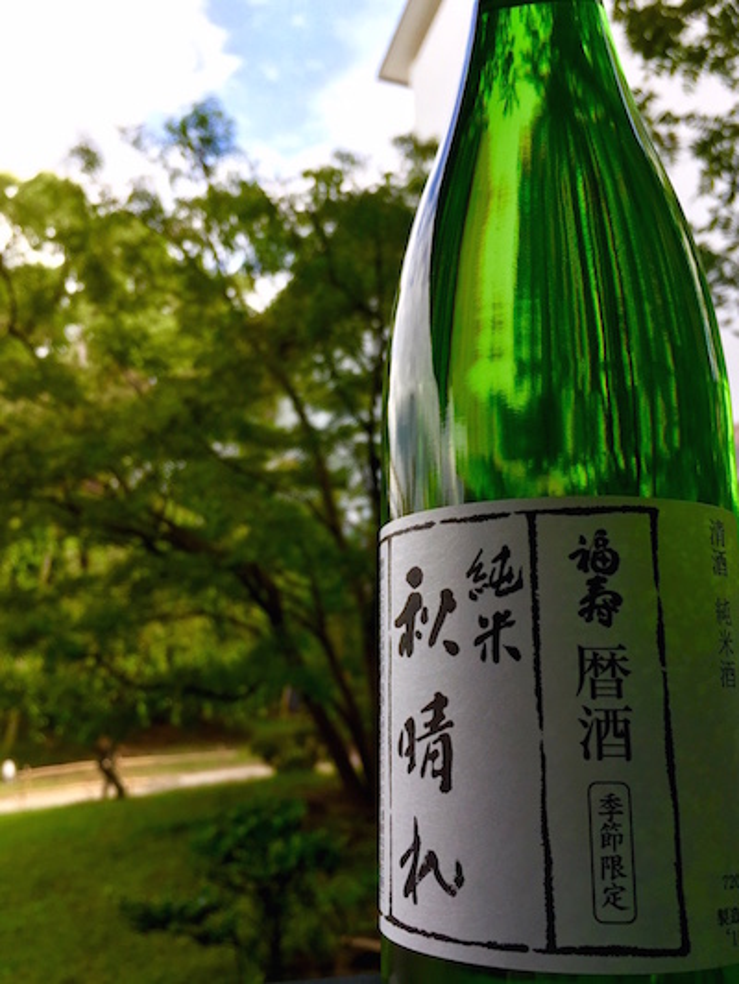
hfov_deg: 48.2
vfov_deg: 61.6
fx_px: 825
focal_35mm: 29
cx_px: 370
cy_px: 492
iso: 32
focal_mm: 4.15
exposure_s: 1/590
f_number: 2.2
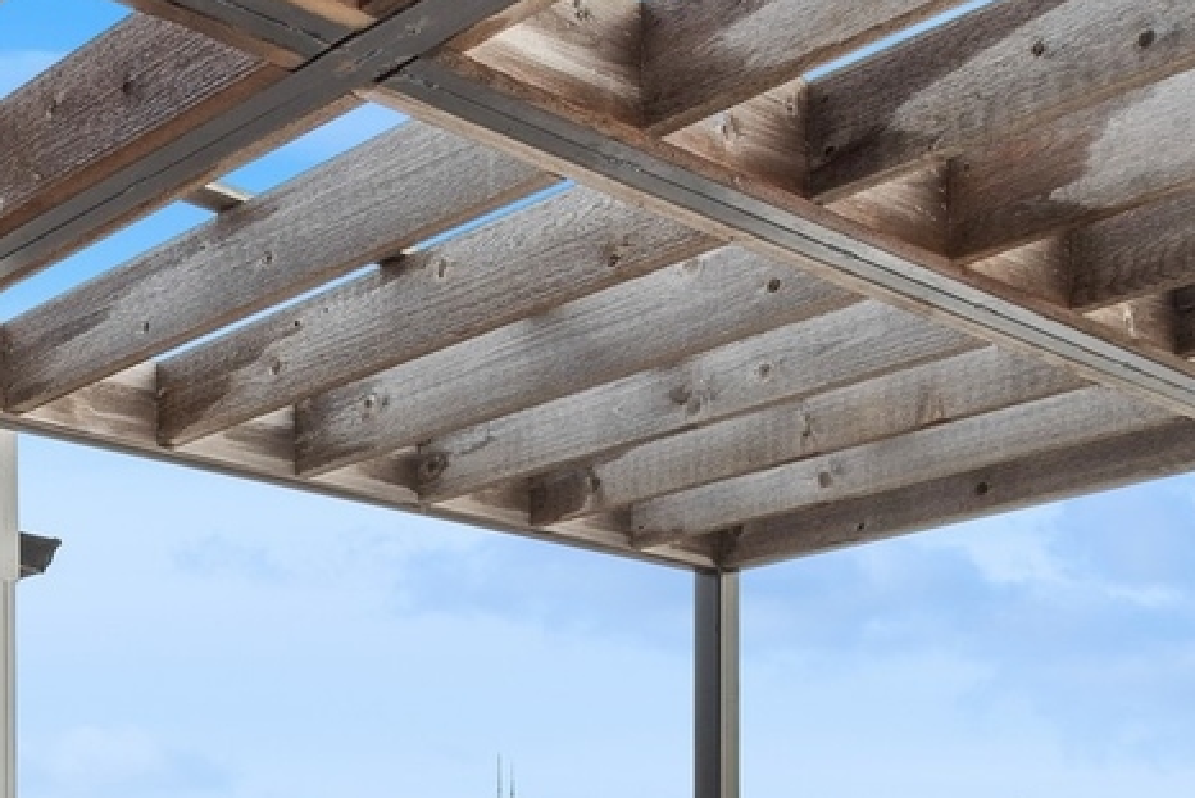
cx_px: 404
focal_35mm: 59
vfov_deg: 20.9
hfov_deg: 33.6
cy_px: 1042
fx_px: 1959
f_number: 8
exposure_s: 1/500
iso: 400
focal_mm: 17
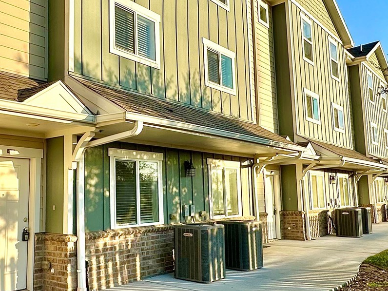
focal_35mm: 36
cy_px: 149
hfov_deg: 50.5
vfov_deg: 39.7
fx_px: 404
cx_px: 133
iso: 40
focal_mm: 2.22
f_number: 2.2
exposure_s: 1/1289
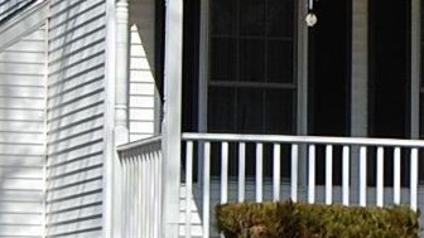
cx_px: 492
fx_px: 2844
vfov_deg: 4.8
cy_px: 108
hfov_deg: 8.4
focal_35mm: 253
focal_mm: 24
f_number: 10
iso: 200
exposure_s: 1/400
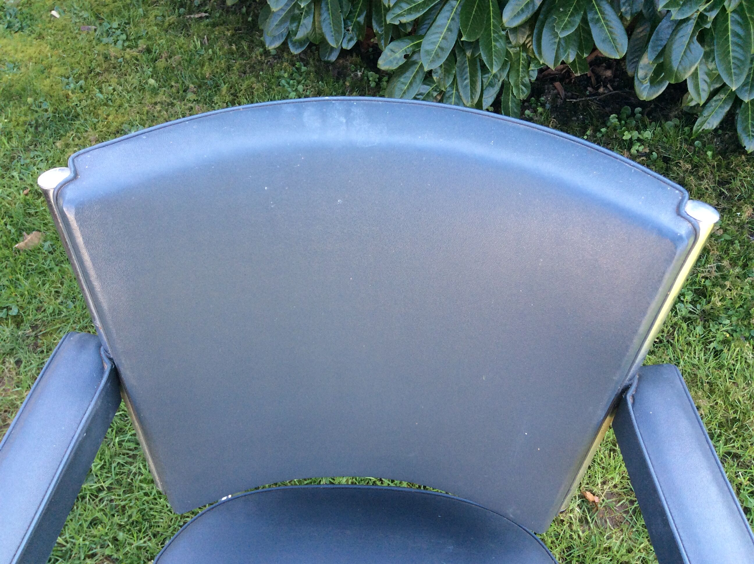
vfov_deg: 44.1
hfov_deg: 56.9
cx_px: 377
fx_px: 696
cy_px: 282
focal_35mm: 32
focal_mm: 3.3
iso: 64
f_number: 2.4
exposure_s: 1/100
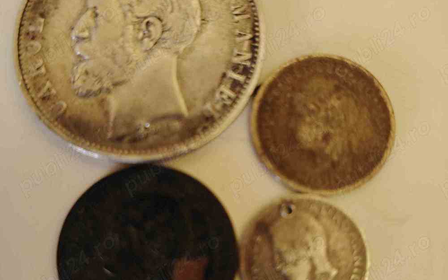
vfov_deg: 37.0
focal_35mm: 34
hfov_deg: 56.7
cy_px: 182
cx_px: 224
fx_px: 415
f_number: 1.75
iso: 2384
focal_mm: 5.25
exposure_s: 1/25
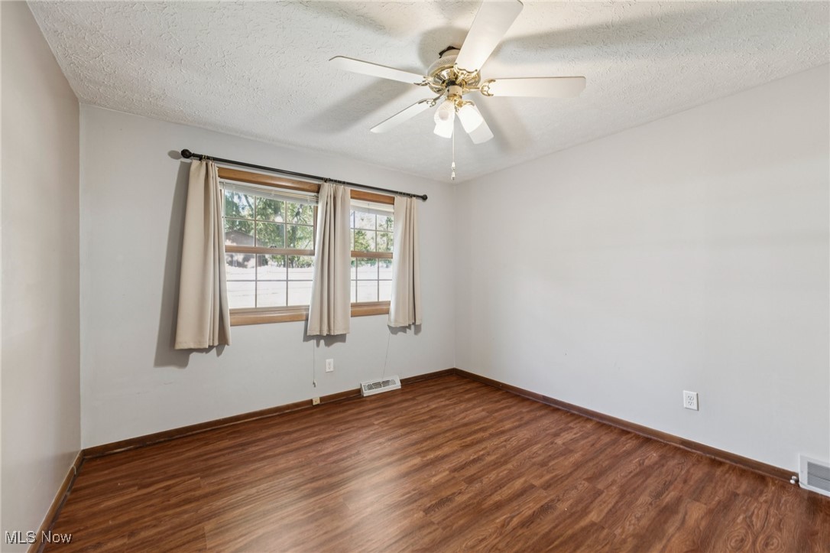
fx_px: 323
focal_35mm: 14
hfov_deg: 104.3
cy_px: 276
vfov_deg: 81.2
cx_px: 415
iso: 320
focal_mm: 14
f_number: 3.2
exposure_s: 1/30
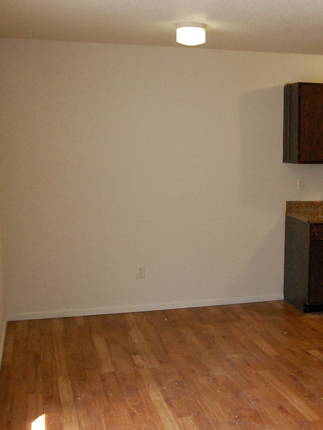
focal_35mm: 50
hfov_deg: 28.4
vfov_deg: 38.2
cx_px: 266
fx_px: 622
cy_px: 196
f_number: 5
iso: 1600
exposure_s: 1/100
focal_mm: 18
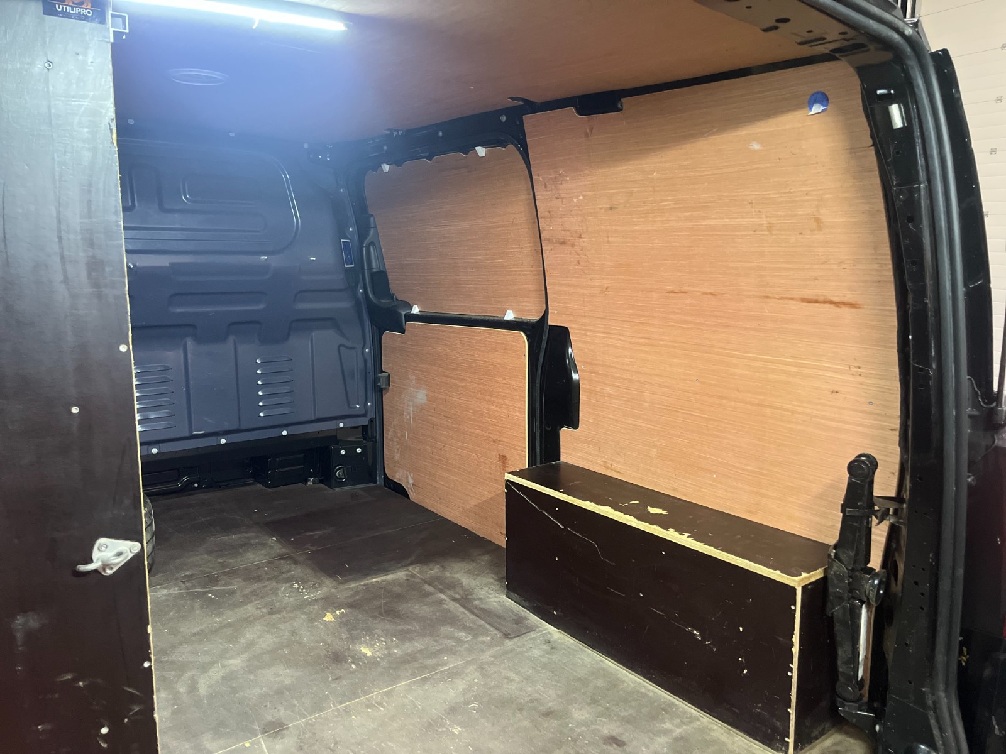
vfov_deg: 53.1
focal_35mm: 26
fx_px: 756
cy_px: 377
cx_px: 503
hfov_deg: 67.3
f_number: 1.6
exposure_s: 1/50
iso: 500
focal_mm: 5.1
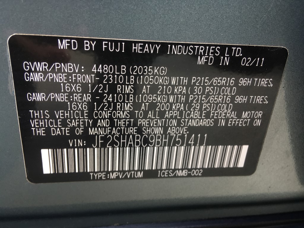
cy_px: 114
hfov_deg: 61.7
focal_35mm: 29
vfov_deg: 48.2
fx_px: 255
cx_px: 152
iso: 40
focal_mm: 4.15
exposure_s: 1/120
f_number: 2.2
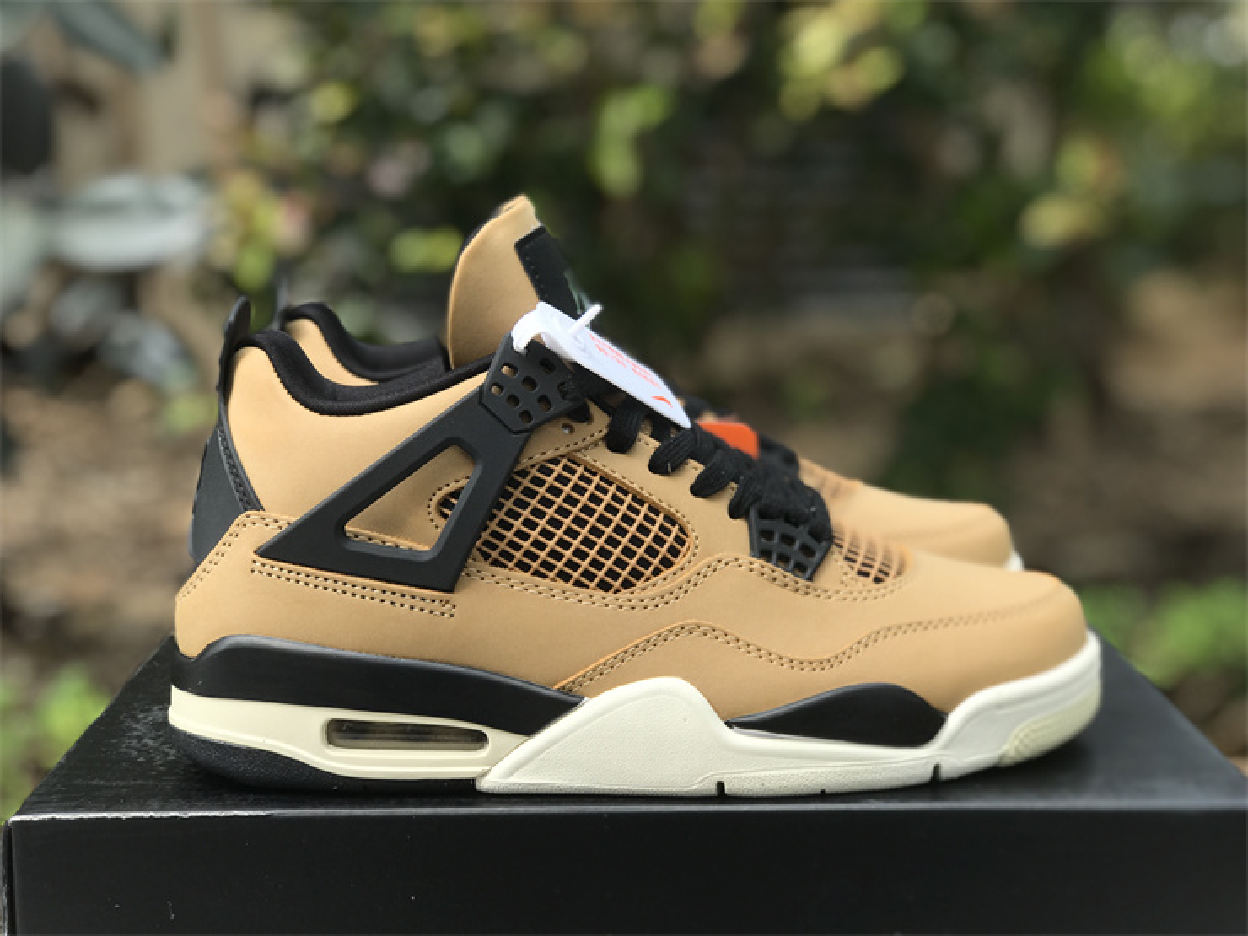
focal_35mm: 57
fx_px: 2055
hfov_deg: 33.8
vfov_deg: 25.7
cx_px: 624
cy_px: 468
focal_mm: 6.6
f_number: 2.8
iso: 20
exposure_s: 1/317
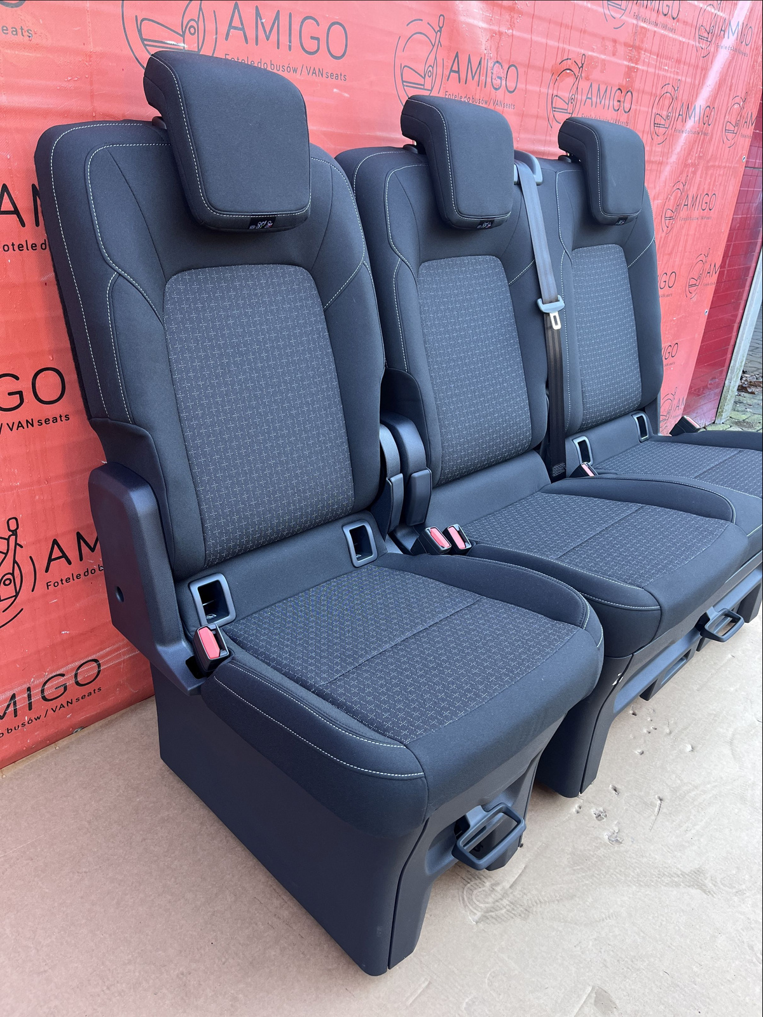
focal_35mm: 26
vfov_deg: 67.3
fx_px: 764
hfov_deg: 53.1
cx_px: 382
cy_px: 508
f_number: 1.6
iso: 64
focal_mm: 5.1
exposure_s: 1/122
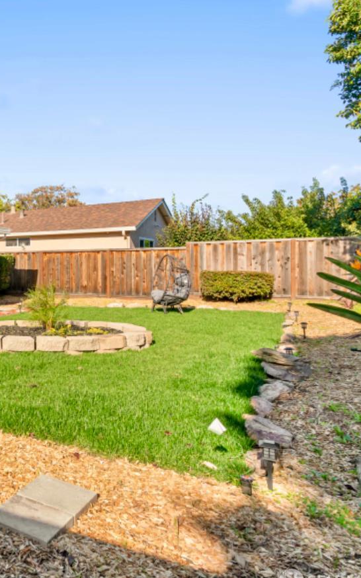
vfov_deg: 66.4
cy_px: 266
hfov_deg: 32.7
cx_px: -112
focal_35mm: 28
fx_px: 441
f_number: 11
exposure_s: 1/320
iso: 400
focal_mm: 16
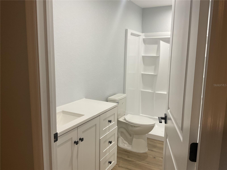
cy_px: 85
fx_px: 190
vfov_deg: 48.2
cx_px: 114
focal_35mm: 29
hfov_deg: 61.7
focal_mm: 3
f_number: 1.8
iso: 50
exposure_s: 1/60
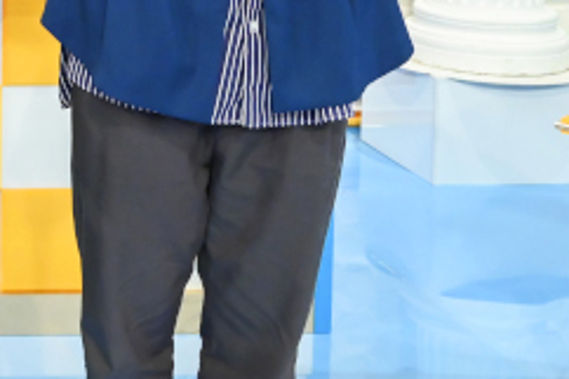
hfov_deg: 16.7
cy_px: -202
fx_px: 1700
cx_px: -357
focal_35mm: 108
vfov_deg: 12.1
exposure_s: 1/160
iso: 4000
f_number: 8
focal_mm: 32.5
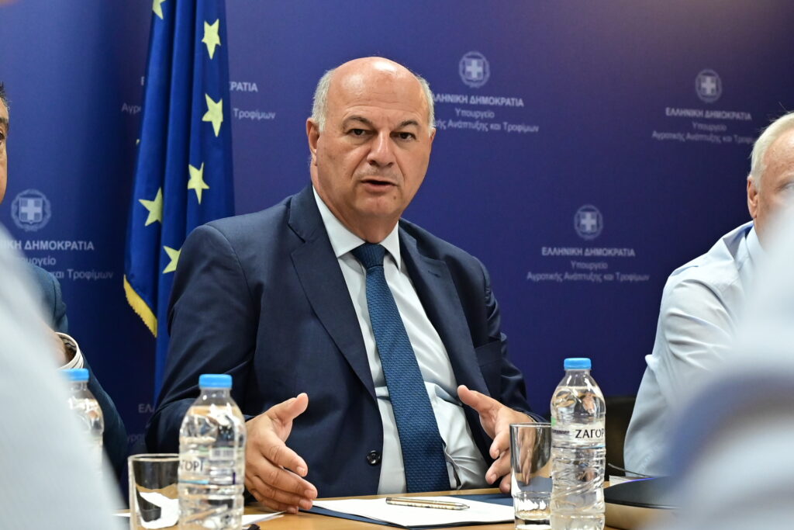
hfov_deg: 43.6
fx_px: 993
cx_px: 397
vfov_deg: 29.9
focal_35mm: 45
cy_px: 265
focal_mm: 45
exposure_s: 1/160
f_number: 4.5
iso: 1600
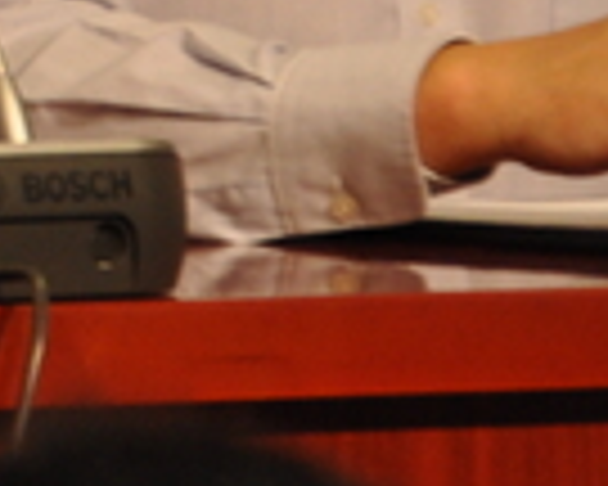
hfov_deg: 1.6
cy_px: -612
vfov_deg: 1.3
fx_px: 21791
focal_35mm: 1211
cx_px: -1365
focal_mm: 116
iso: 640
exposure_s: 1/160
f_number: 5.6
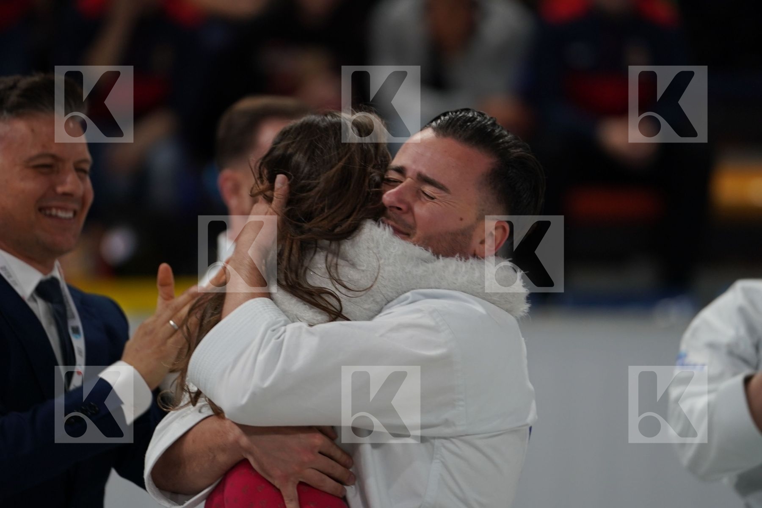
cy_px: 254
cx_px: 381
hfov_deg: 6.9
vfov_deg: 4.6
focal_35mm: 297
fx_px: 6286
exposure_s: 1/500
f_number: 2.8
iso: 640
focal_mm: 198
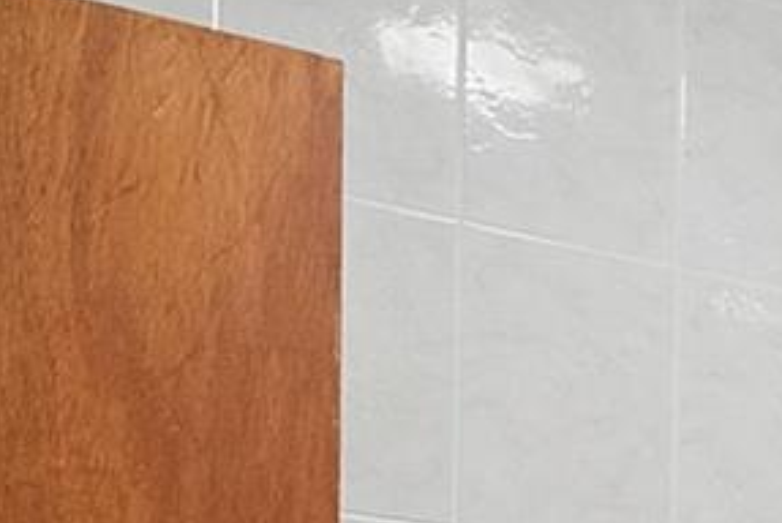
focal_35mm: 114
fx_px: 2479
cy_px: 1039
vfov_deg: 11.0
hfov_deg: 13.0
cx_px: 1945
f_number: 14
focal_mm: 16
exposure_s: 1/3.33
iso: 800
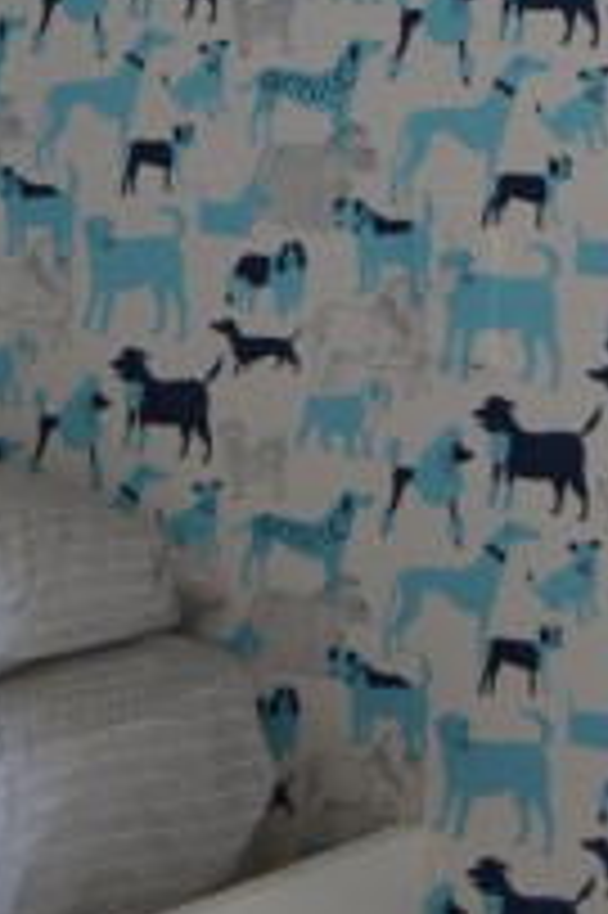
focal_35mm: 151
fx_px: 3832
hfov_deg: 9.1
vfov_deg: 13.3
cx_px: 214
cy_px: -122
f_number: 4.5
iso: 1000
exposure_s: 1/60
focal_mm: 34
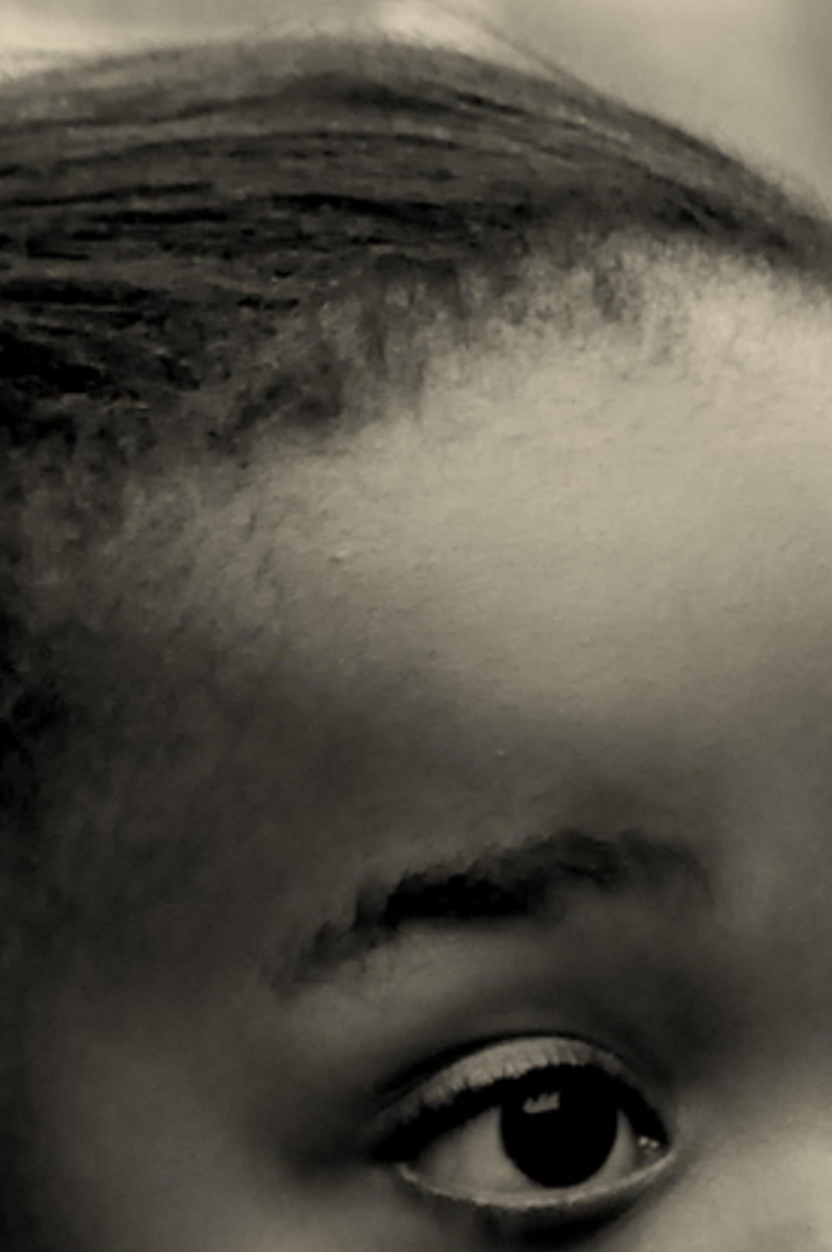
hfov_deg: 1.4
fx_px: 33326
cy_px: 1040
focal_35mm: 959
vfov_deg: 2.2
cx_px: 487
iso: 2500
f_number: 5
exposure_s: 1/500
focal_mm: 220
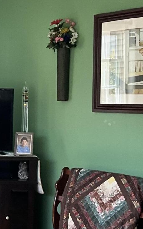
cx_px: -59
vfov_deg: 24.6
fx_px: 524
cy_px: 147
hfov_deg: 14.7
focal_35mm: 84
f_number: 1.8
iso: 64
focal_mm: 3
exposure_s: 1/122
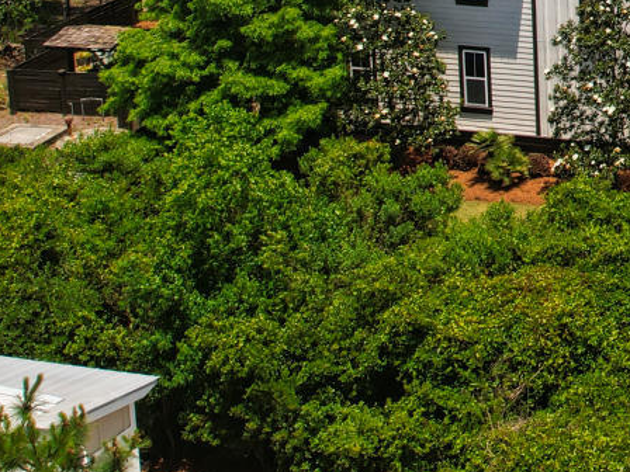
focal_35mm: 85
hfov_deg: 19.9
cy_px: -171
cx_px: 944
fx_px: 1547
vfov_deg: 16.3
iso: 100
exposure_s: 1/80
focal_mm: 8.38
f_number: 2.8
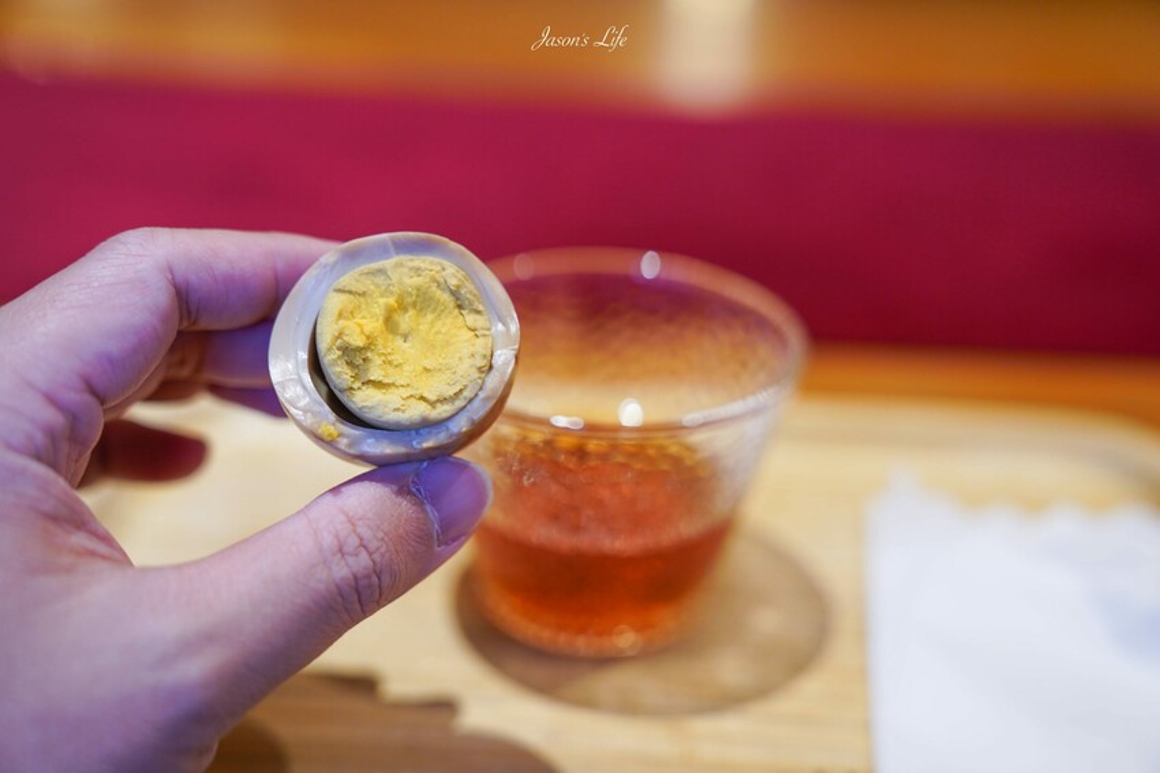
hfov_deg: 39.6
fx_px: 1610
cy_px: 386
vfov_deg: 27.0
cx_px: 580
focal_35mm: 50
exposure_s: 1/50
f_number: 2.8
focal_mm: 50
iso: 500
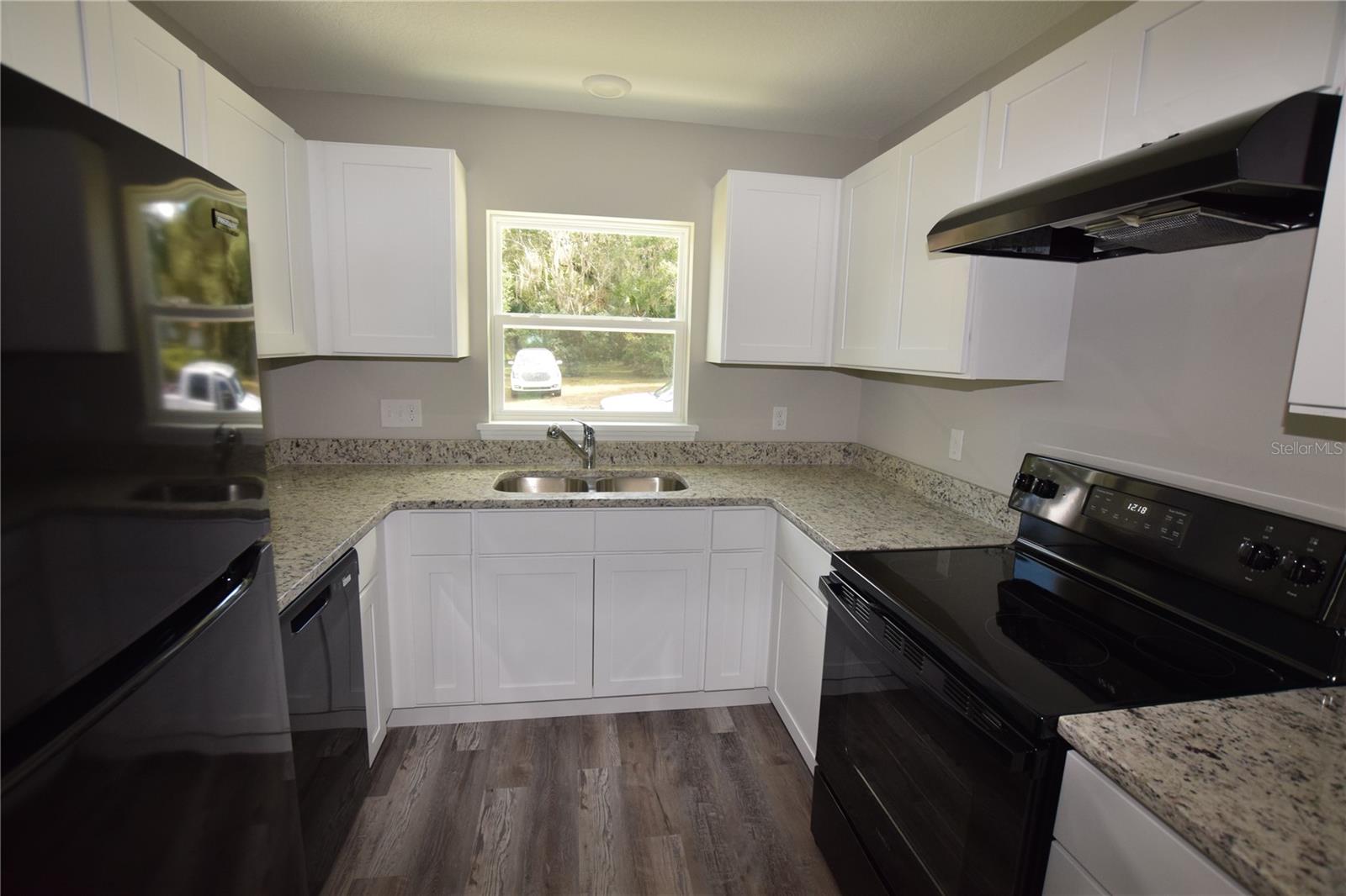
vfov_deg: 77.3
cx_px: 673
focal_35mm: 15
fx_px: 561
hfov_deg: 100.4
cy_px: 448
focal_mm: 10
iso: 800
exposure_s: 1/100
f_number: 5
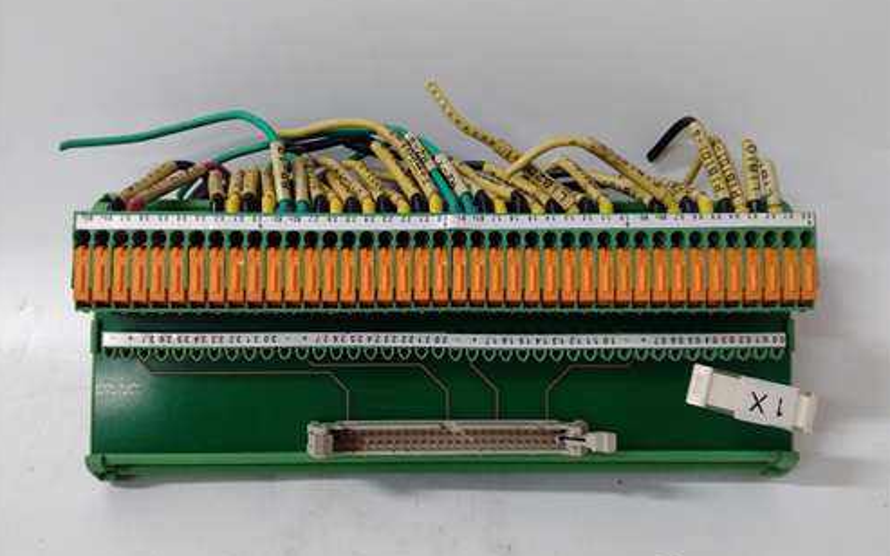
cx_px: 442
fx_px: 703
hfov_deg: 64.6
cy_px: 283
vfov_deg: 43.1
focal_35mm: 29
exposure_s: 1/33
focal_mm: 3.79
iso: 458
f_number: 2
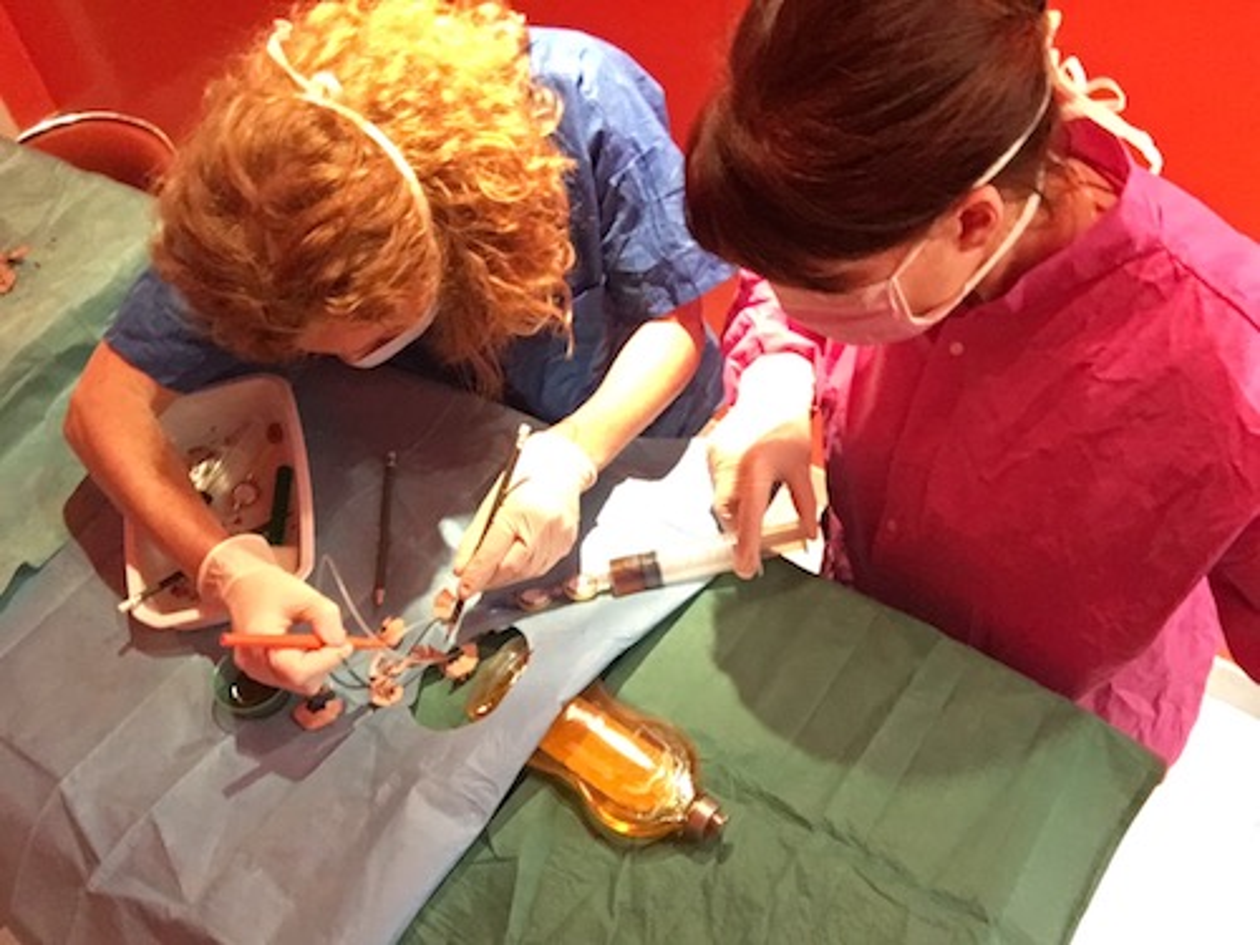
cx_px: 630
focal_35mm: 31
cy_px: 472
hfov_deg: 58.4
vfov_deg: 45.4
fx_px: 1128
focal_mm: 2.65
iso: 320
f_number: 2.2
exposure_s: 1/17
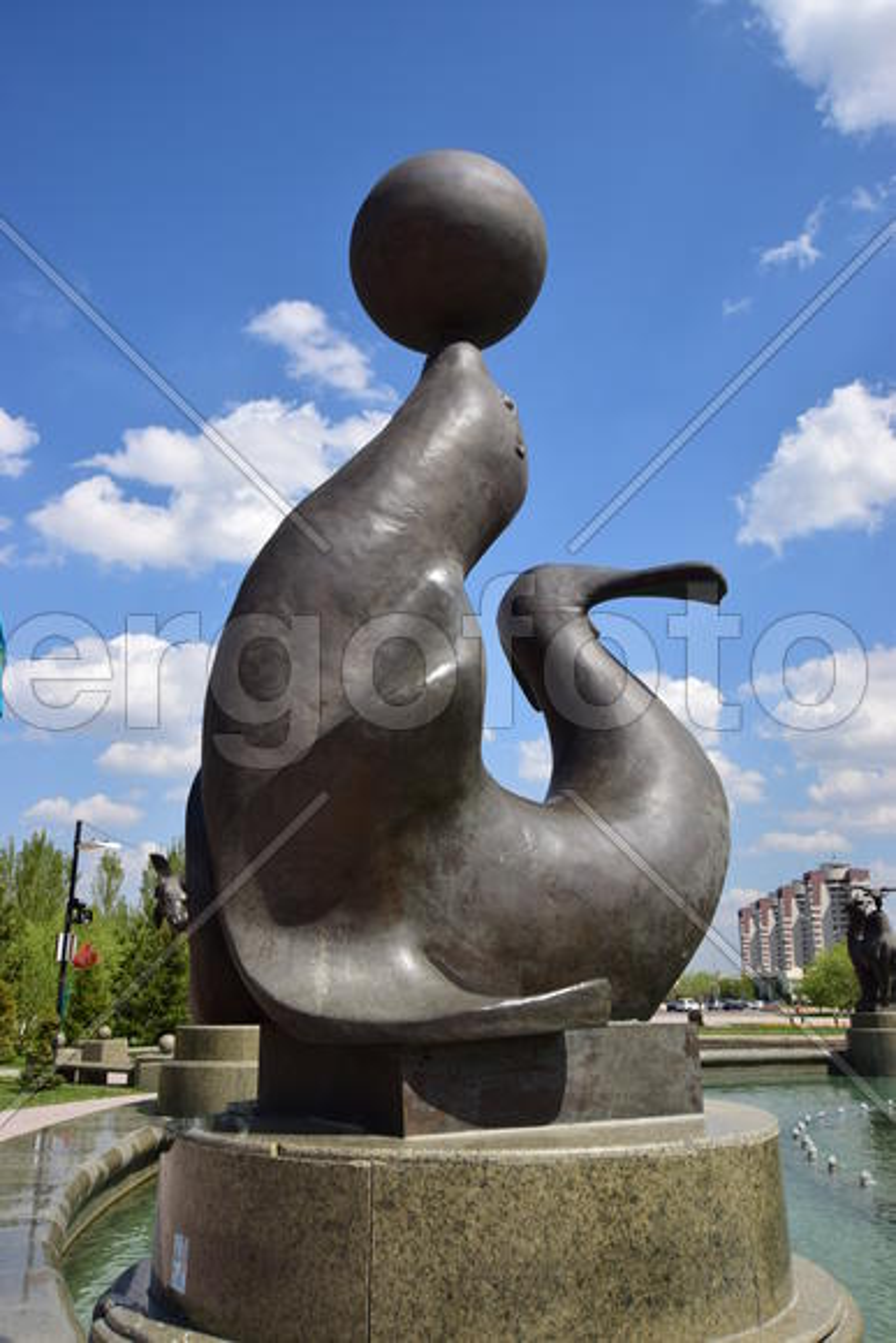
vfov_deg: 61.9
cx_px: 448
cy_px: 672
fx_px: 1119
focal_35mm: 30
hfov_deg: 43.6
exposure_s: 1/200
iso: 100
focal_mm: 20
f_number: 10
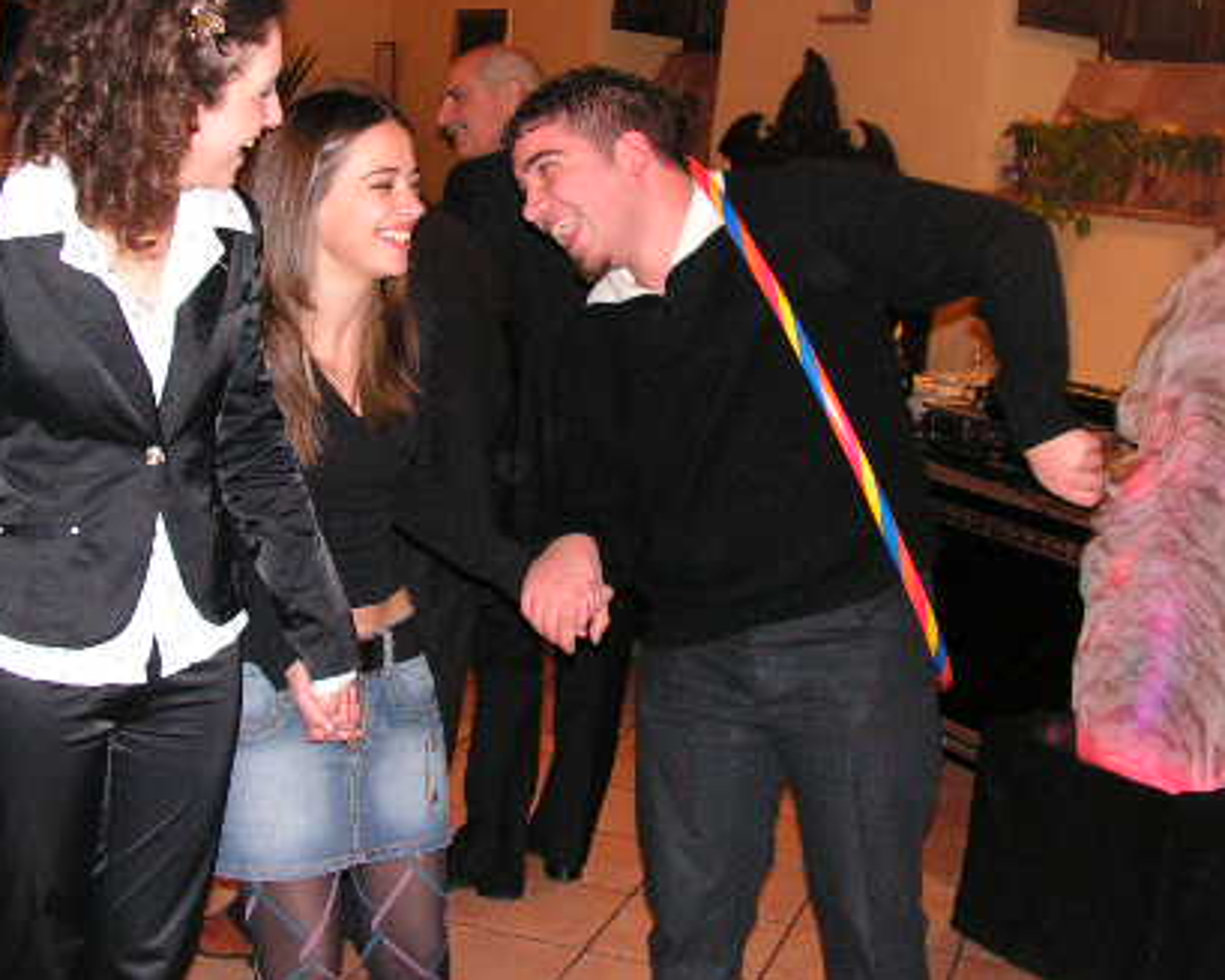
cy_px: 393
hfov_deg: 34.2
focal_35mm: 55
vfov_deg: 27.5
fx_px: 1994
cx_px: 611
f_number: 3.2
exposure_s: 1/40
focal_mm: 6
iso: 200
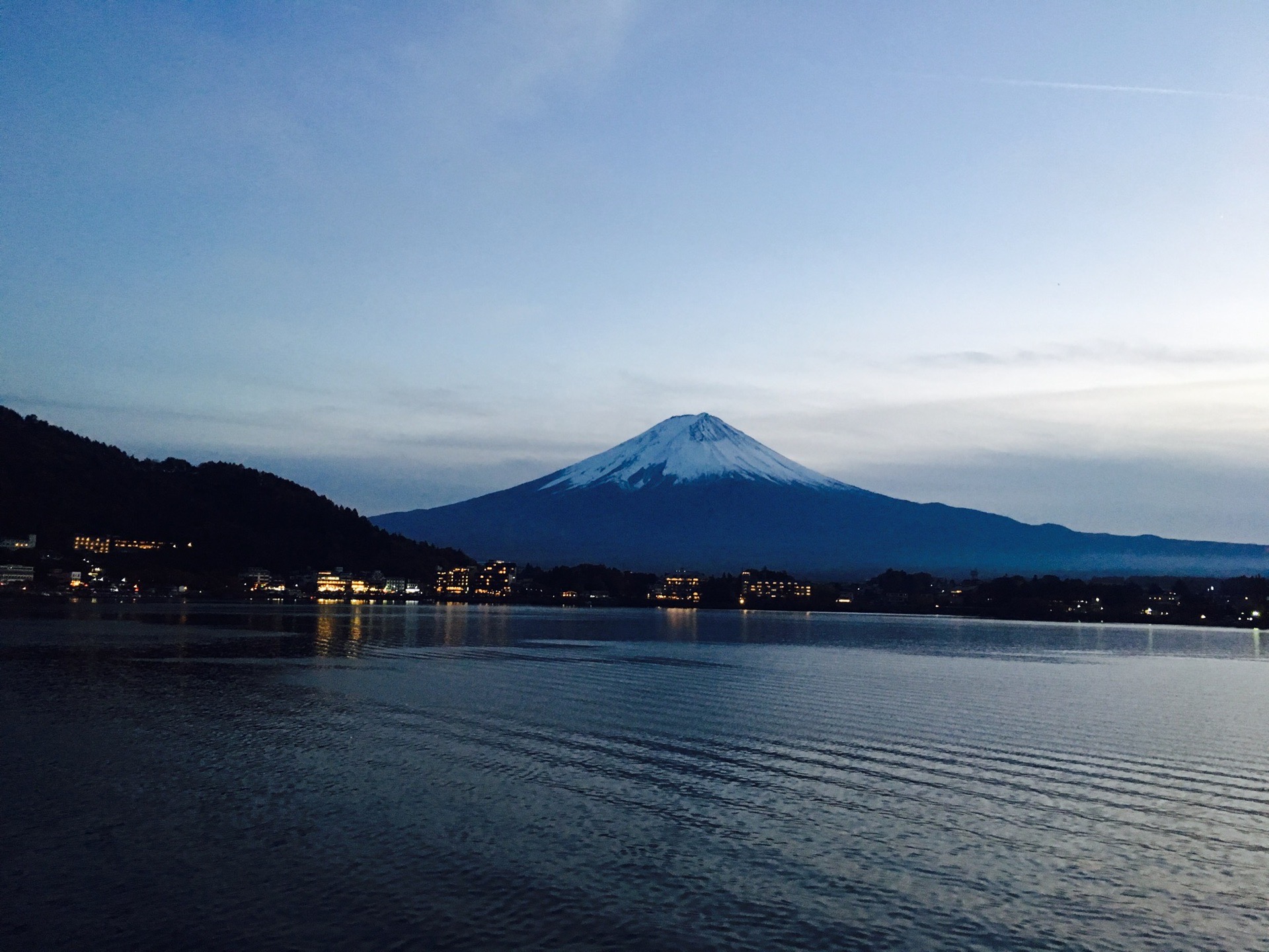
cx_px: 634
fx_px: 1063
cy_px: 476
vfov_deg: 48.2
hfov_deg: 61.7
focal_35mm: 29
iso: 200
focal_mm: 4.15
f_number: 2.2
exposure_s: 1/17
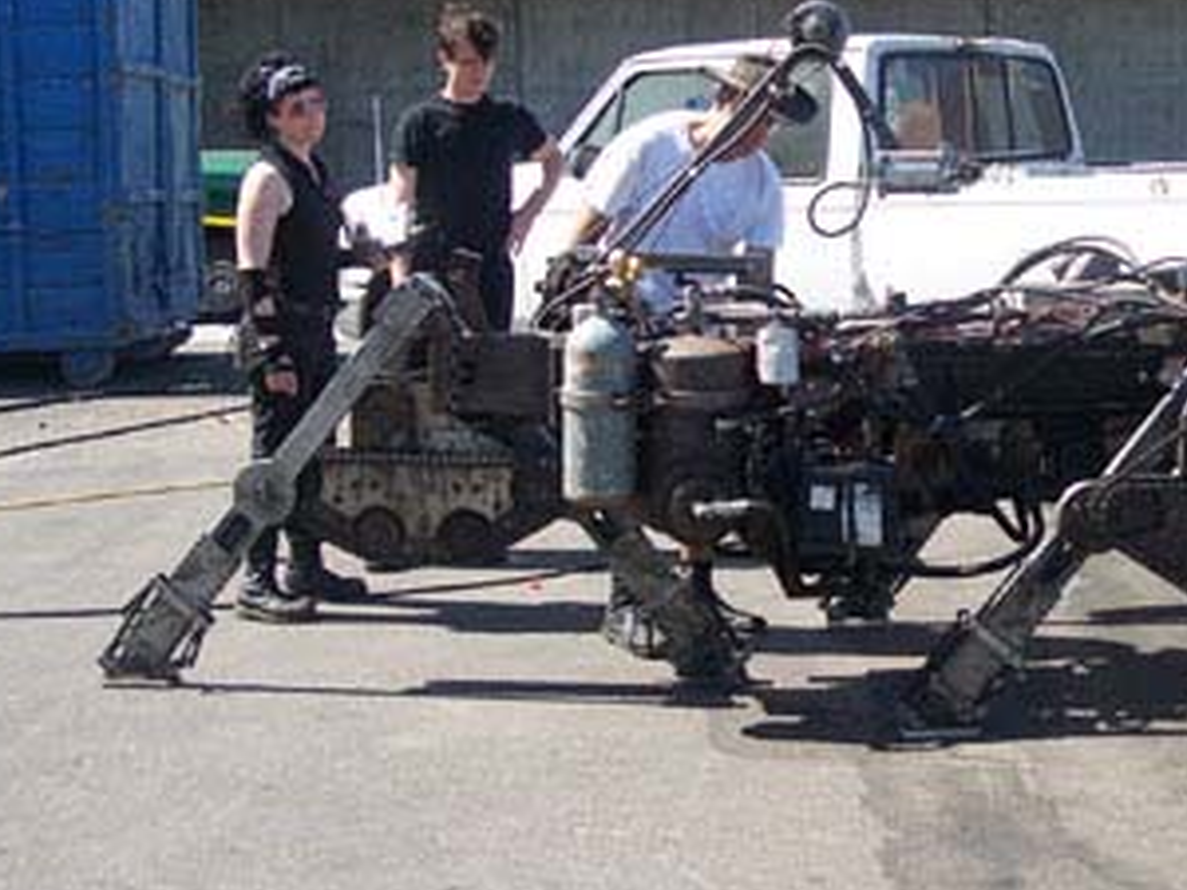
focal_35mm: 65
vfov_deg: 22.3
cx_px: 807
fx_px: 2229
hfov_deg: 29.6
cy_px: 208
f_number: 3.4
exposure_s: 1/500
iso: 100
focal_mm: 8
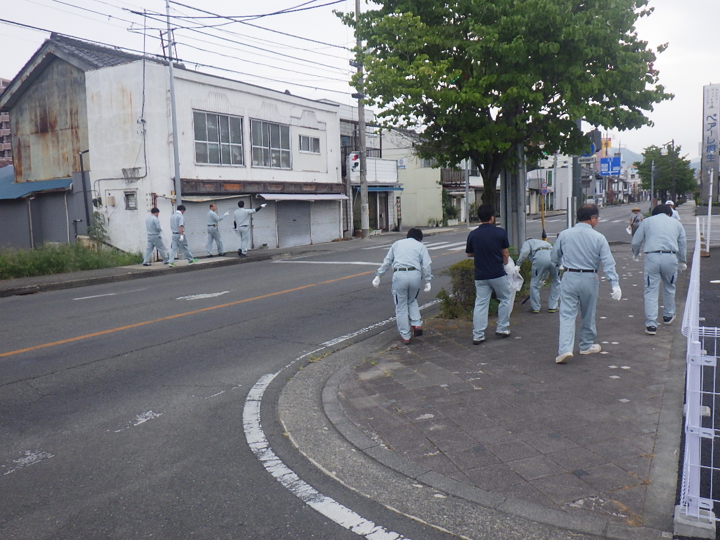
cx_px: 360
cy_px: 270
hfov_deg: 63.4
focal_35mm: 28
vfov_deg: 49.7
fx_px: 582
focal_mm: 5
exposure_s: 1/160
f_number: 3.5
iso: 250
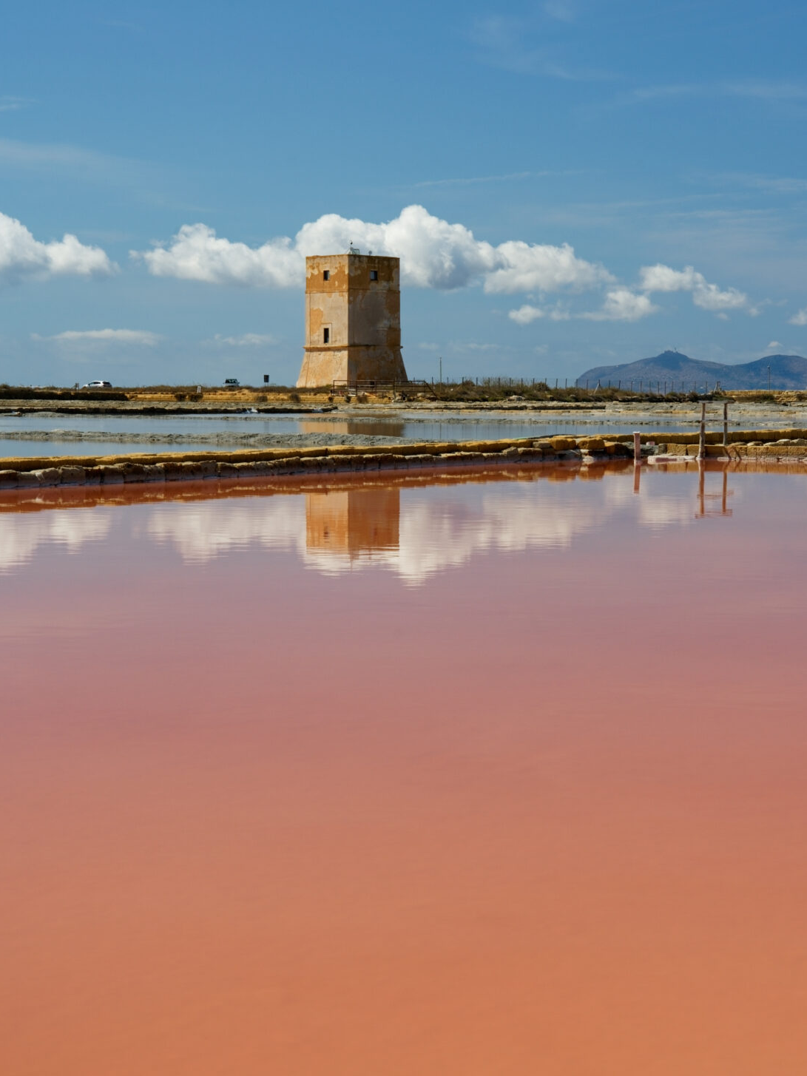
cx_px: 459
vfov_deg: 23.0
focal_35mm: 85
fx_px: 2643
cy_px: 574
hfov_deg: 17.4
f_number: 11
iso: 125
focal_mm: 67
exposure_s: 1/160
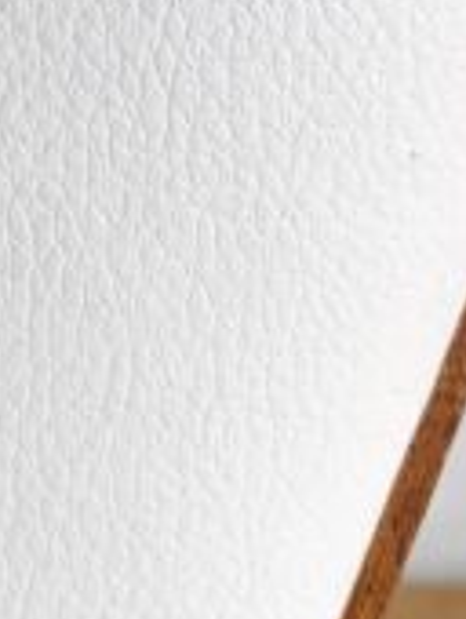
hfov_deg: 11.6
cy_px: -255
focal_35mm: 122
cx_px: -240
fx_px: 2184
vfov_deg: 15.1
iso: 25
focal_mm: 4.25
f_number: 1.8
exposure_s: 1/100
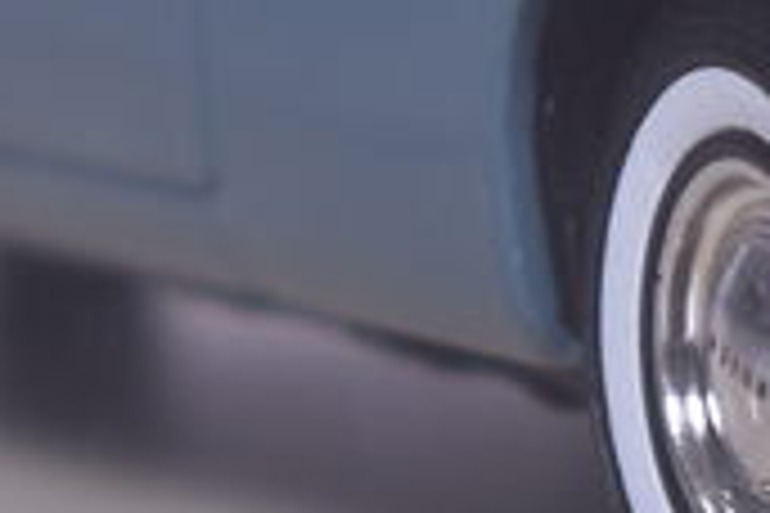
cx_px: 842
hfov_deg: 3.3
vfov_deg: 2.2
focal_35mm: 619
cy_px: 0
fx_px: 13233
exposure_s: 1/200
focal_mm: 55
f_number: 5.6
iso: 100
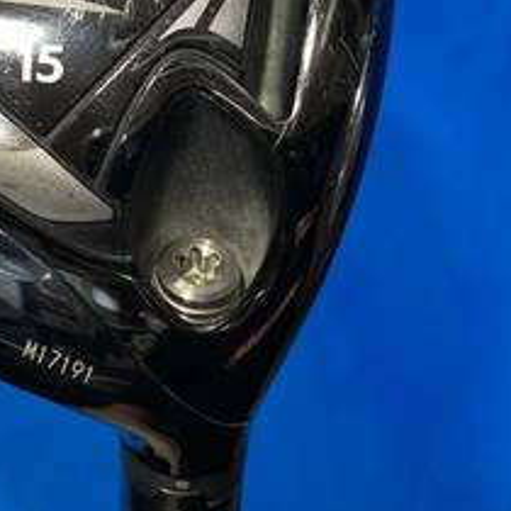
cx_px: -24
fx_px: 1169
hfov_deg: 23.4
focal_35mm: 70
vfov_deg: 23.6
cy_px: -5
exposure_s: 1/60
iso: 125
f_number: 1.8
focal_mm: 4.25
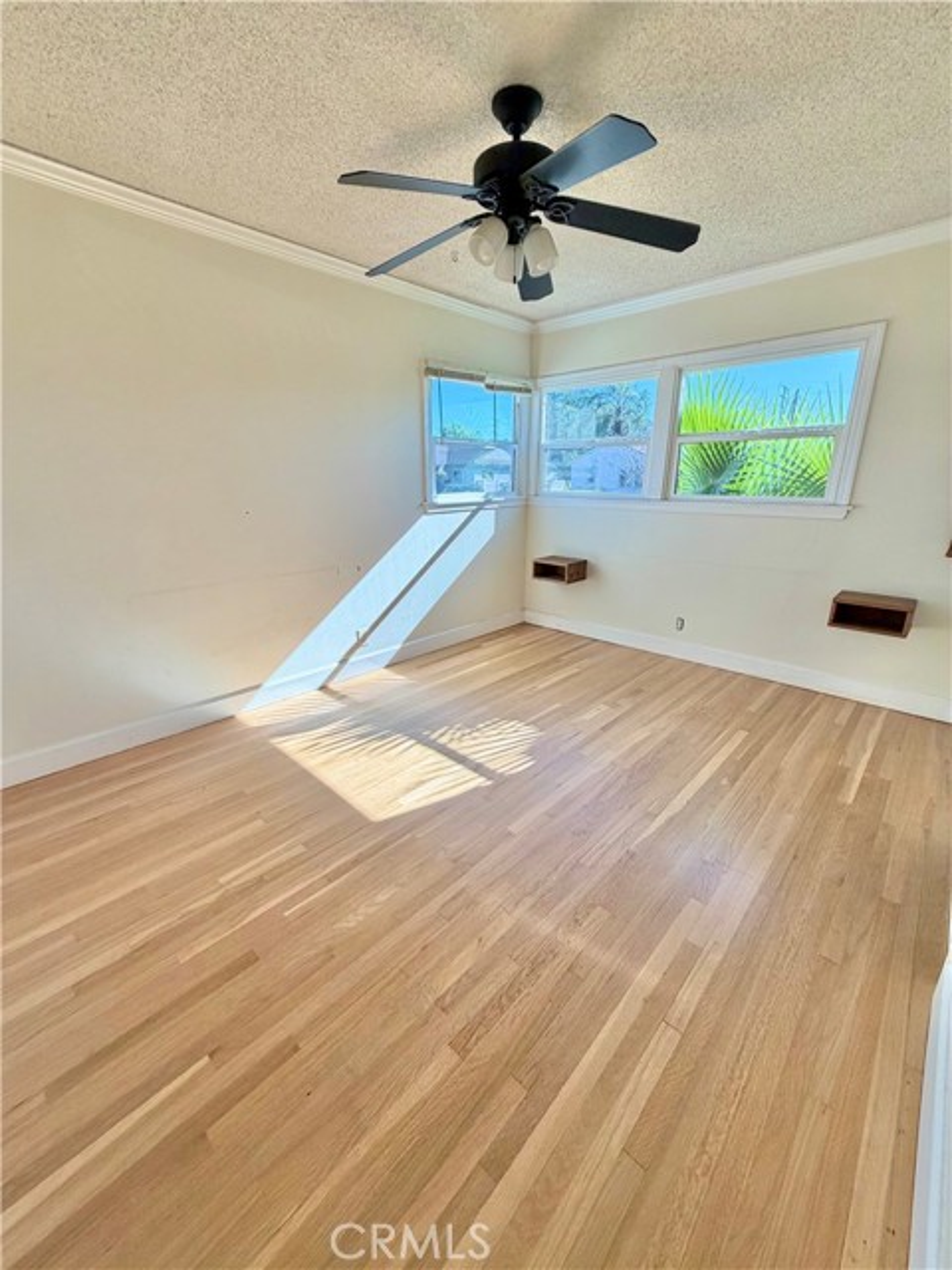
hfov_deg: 85.7
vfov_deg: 102.1
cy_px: 635
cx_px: 476
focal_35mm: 14
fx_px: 513
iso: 50
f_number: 2.2
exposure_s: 1/178
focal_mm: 2.22
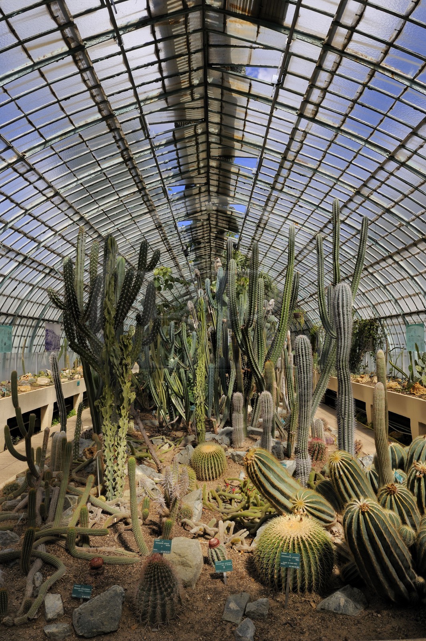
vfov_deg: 73.8
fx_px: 427
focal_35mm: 24
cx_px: 213
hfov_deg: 53.1
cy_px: 320
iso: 200
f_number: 16
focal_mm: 24
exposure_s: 1/100
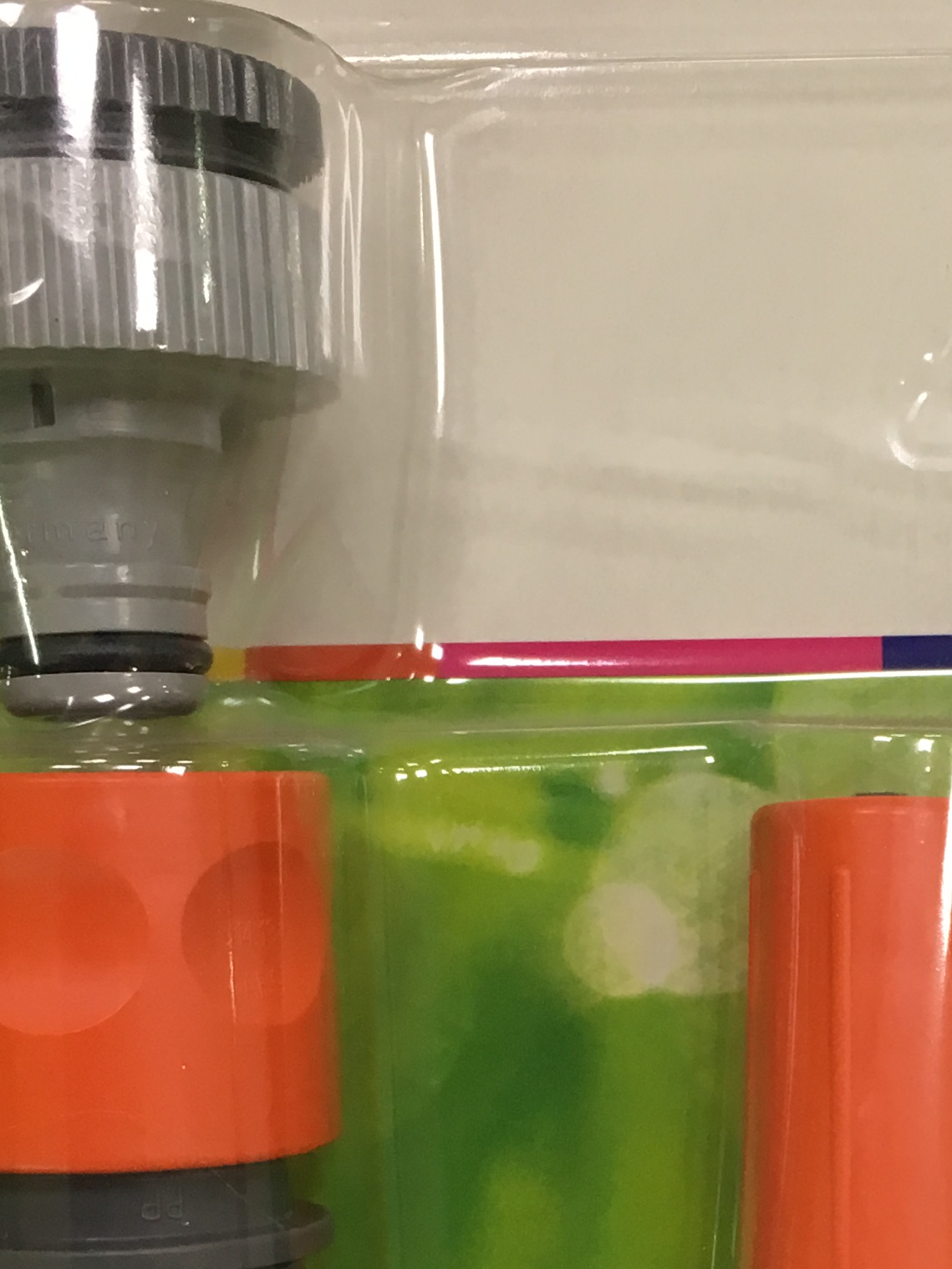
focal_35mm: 77
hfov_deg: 18.8
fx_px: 2824
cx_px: 841
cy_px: 1175
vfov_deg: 24.5
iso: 80
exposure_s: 1/33
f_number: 2.2
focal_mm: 4.15
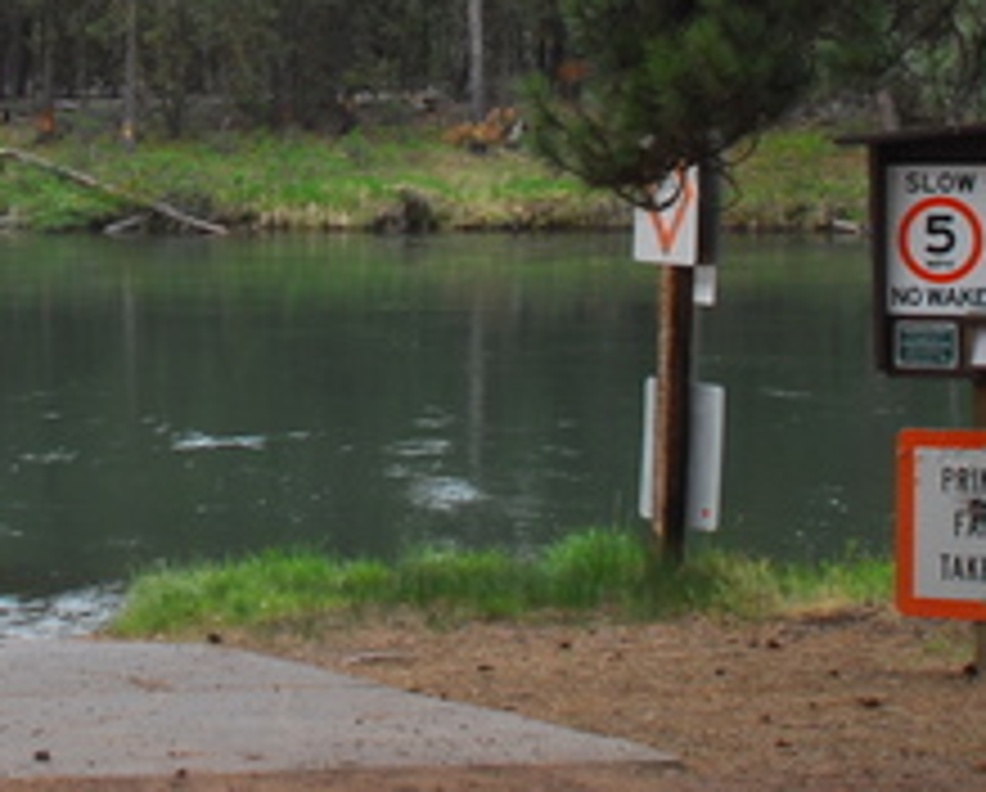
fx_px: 3303
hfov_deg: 16.9
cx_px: 243
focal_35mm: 113
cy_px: -97
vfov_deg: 13.4
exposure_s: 1/80
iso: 160
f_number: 6.3
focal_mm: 22
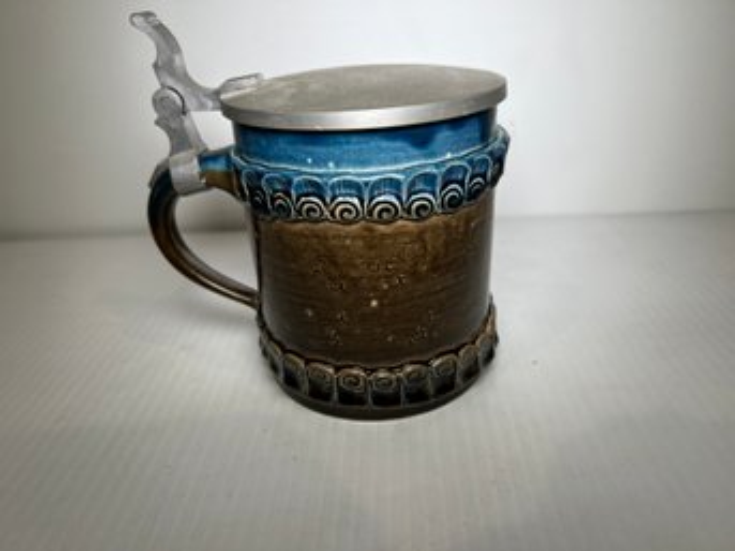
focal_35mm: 26
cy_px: 276
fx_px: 552
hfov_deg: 67.3
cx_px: 368
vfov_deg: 53.0
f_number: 1.5
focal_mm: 5.7
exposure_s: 1/120
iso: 40
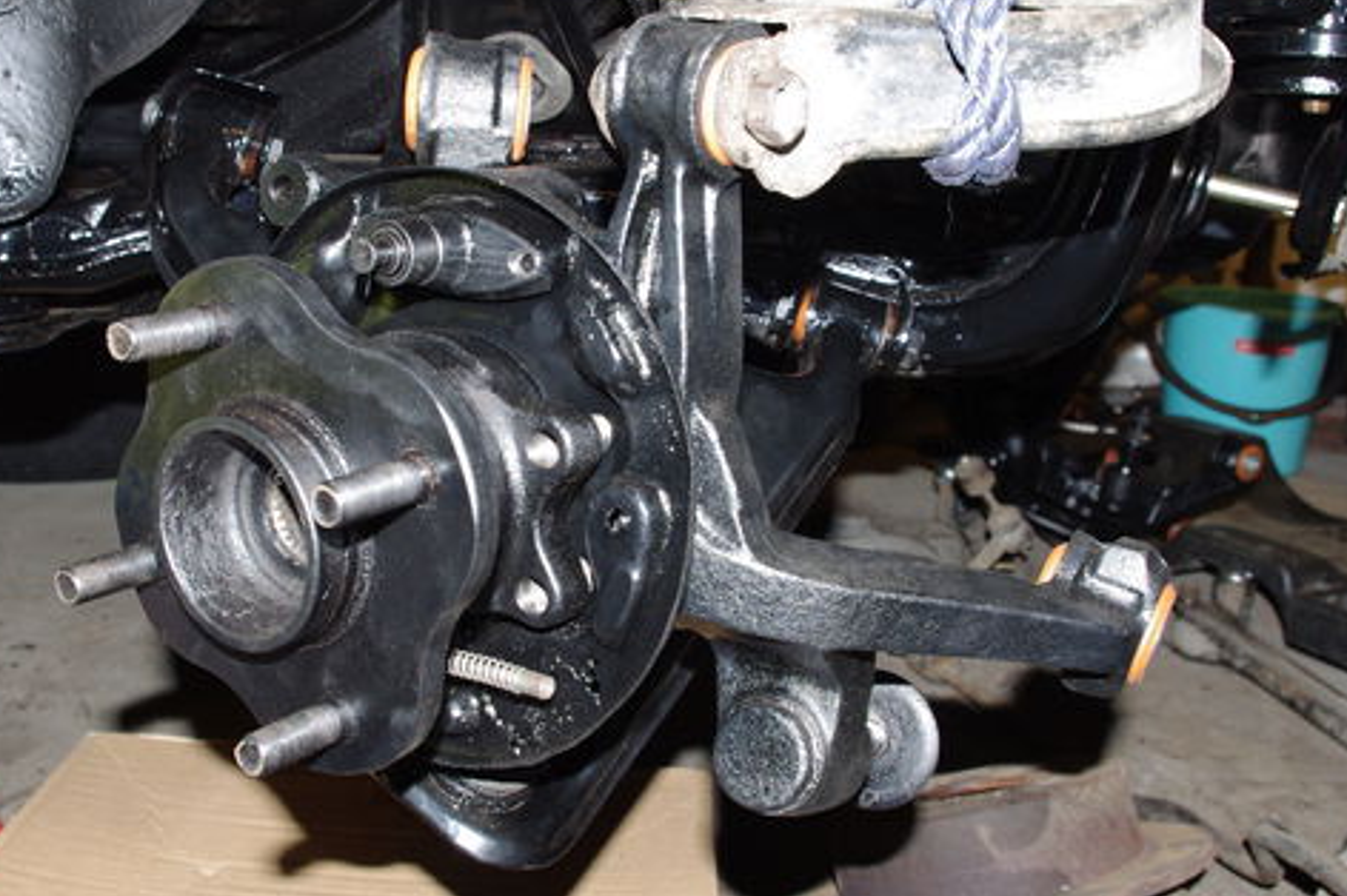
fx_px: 1570
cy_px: 429
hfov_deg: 46.3
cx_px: 596
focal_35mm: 42
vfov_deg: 31.8
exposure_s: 1/20
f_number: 7.1
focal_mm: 21.25
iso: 400
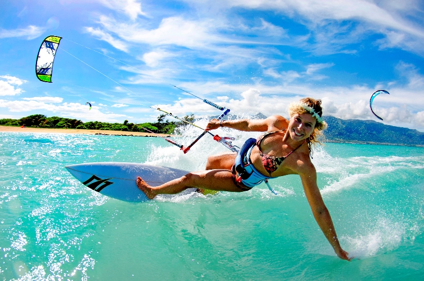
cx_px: 212
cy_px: 140
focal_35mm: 20
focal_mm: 13
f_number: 7.1
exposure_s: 1/1000
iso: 200
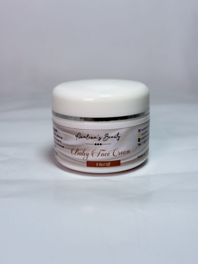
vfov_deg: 39.7
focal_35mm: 48
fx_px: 366
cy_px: 132
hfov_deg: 30.3
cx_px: 99
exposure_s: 1/236
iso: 64
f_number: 1.78
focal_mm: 6.76
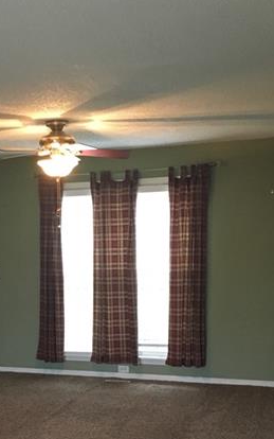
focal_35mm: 57
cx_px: 26
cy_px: 370
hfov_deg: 22.2
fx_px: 681
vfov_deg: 34.3
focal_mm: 4.15
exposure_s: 1/30
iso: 200
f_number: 2.2
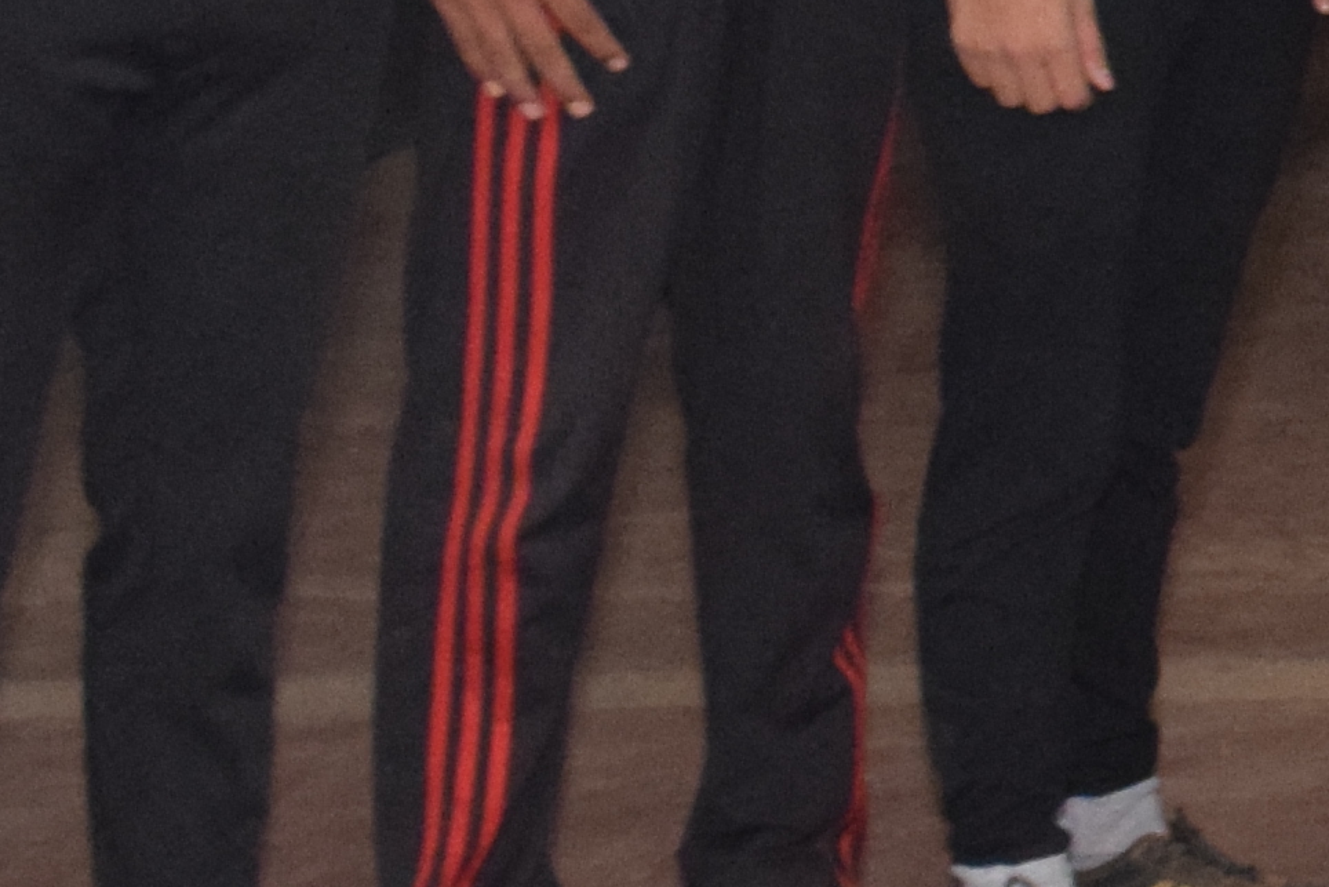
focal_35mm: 168
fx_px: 6203
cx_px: 3640
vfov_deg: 8.1
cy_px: -206
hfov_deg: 10.0
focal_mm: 18
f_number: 5.6
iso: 1600
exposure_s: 1/125
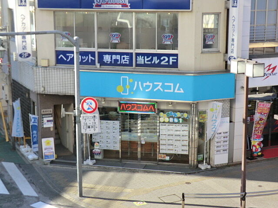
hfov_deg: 29.8
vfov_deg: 22.6
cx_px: 139
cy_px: 104
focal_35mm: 65
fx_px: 522
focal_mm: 11.6
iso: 80
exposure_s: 1/200
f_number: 4.4
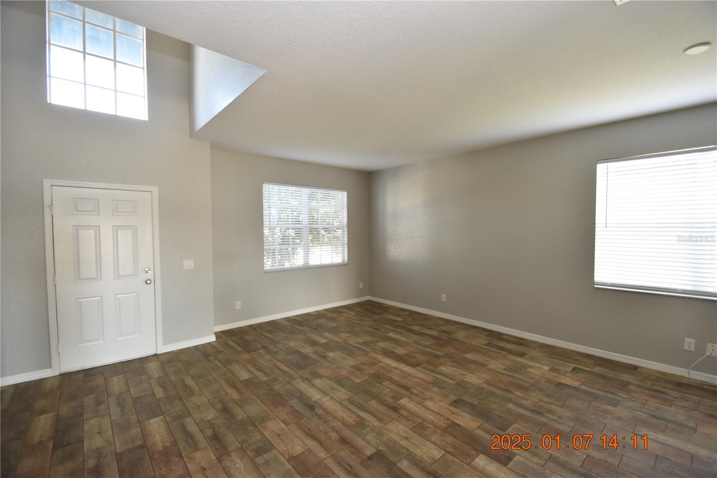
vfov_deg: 77.3
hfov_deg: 100.4
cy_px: 239
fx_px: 299
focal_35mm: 15
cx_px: 358
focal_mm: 10
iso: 800
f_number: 5
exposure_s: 1/100
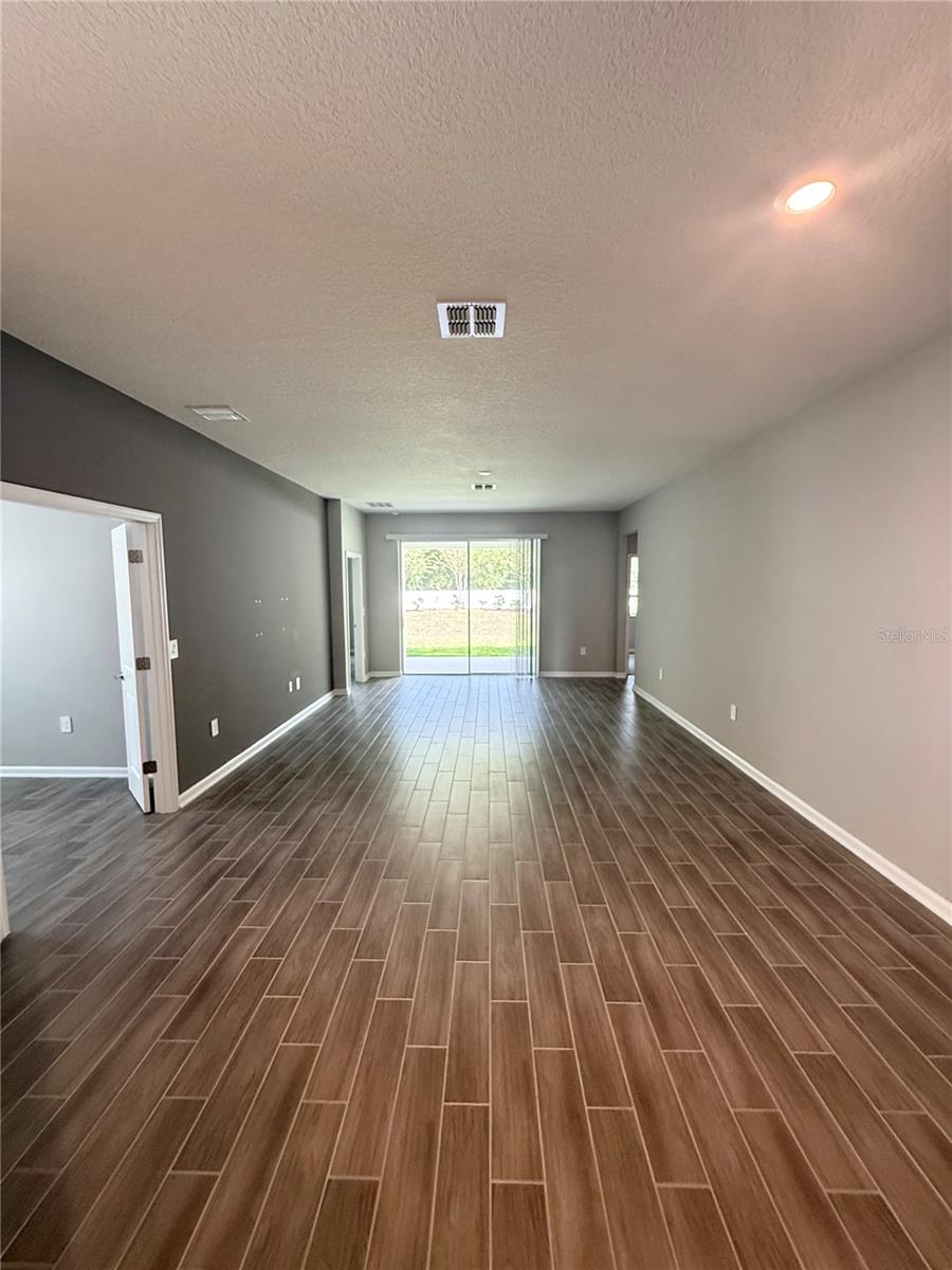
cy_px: 635
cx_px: 476
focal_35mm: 14
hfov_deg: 85.7
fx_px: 513
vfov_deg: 102.1
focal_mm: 2.22
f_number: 2.2
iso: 500
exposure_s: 1/120
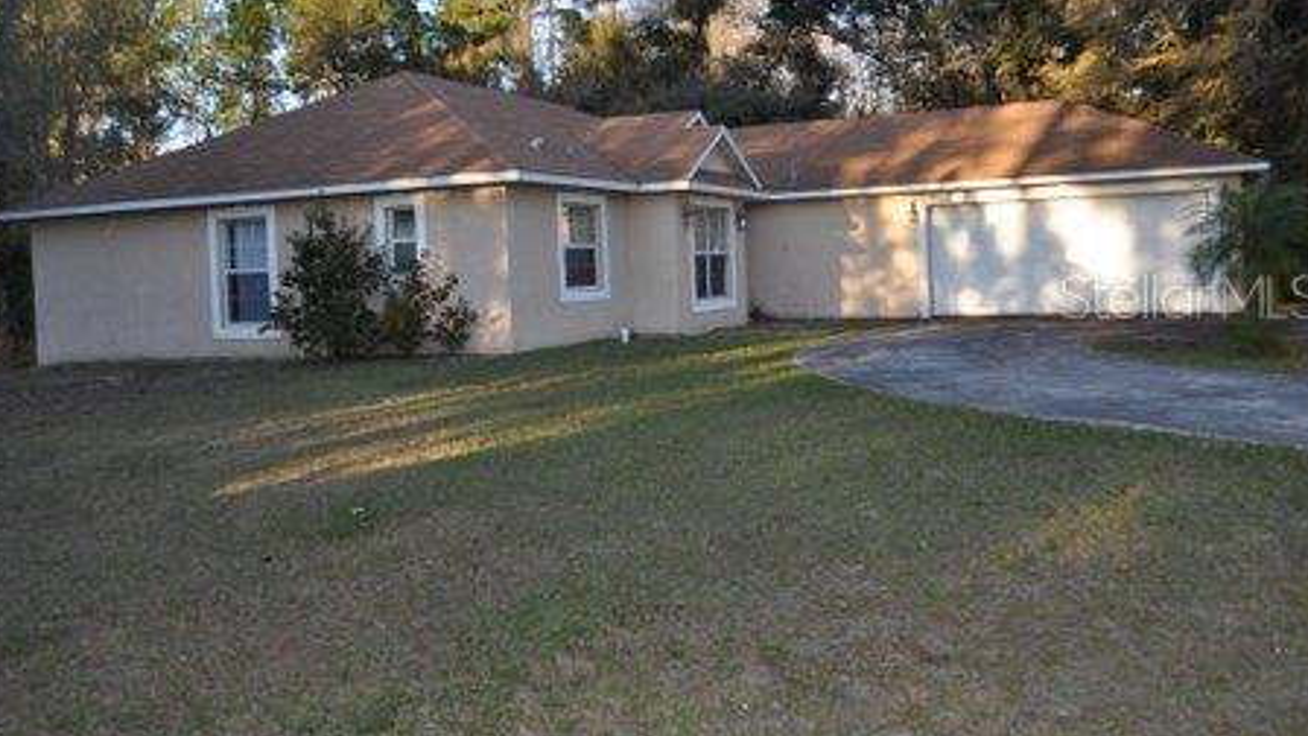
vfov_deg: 31.9
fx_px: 1283
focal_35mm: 37
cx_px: 634
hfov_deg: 54.0
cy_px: 296
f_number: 5
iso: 200
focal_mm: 22
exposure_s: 1/200
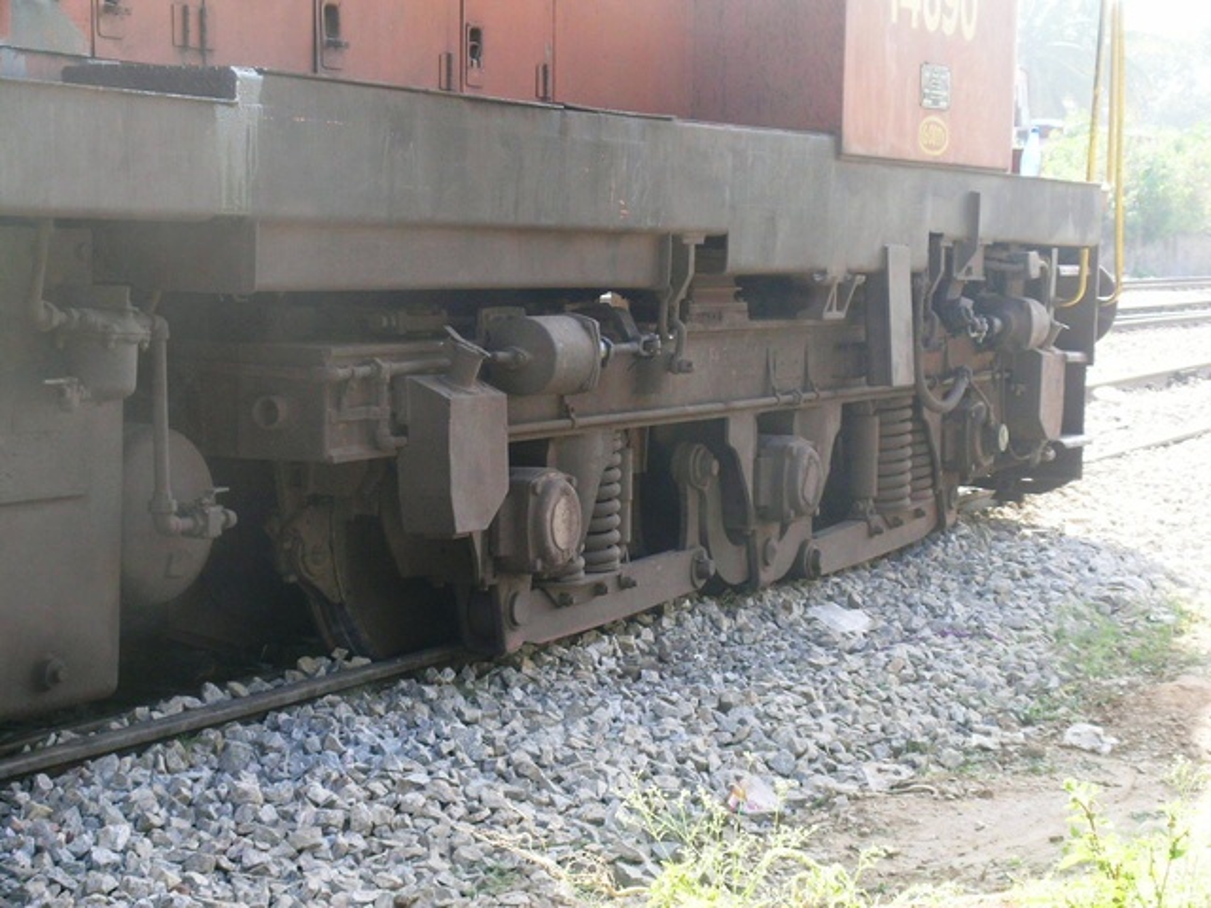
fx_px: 2799
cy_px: 454
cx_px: 606
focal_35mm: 80
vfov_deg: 18.4
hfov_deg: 24.4
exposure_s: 1/60.3
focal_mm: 16.7
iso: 50
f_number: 5.2
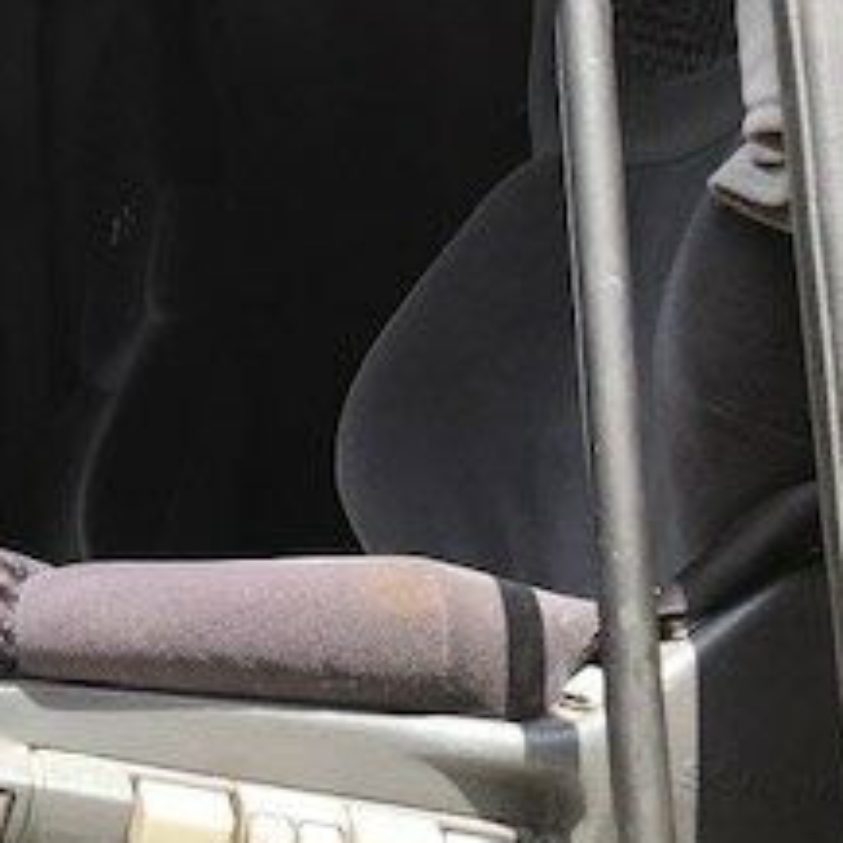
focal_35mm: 73
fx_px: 2011
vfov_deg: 23.4
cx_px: -287
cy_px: 210
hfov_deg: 21.2
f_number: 1.8
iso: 20
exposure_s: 1/406
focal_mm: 3.99
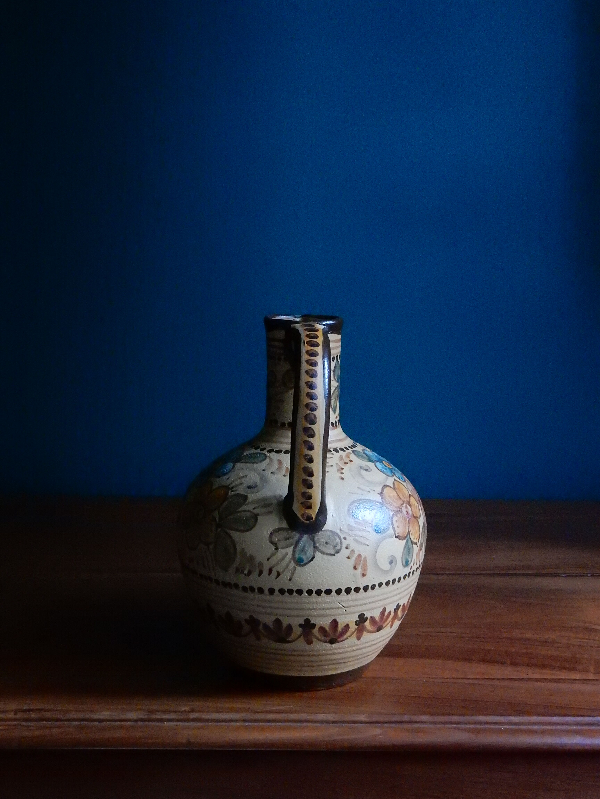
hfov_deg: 28.6
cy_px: 400
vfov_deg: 37.5
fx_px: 1179
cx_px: 300
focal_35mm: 51
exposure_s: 1/50
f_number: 4.5
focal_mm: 9
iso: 1600
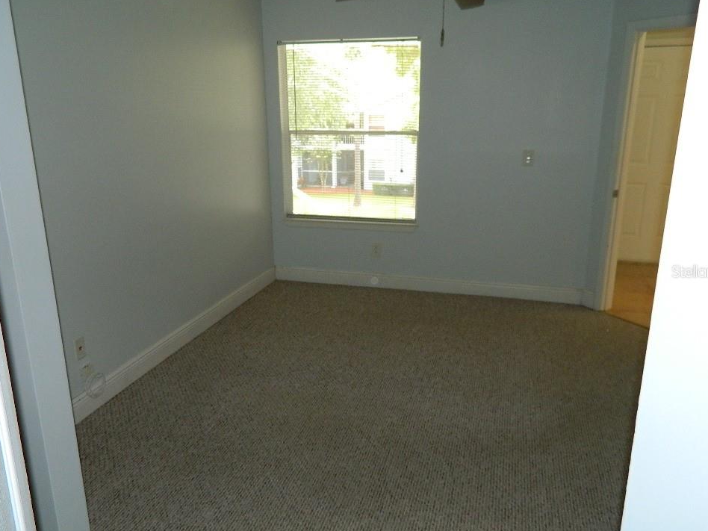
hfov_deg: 65.3
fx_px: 552
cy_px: 271
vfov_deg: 51.4
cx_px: 360
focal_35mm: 27
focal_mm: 4.5
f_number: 3.1
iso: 200
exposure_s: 1/30
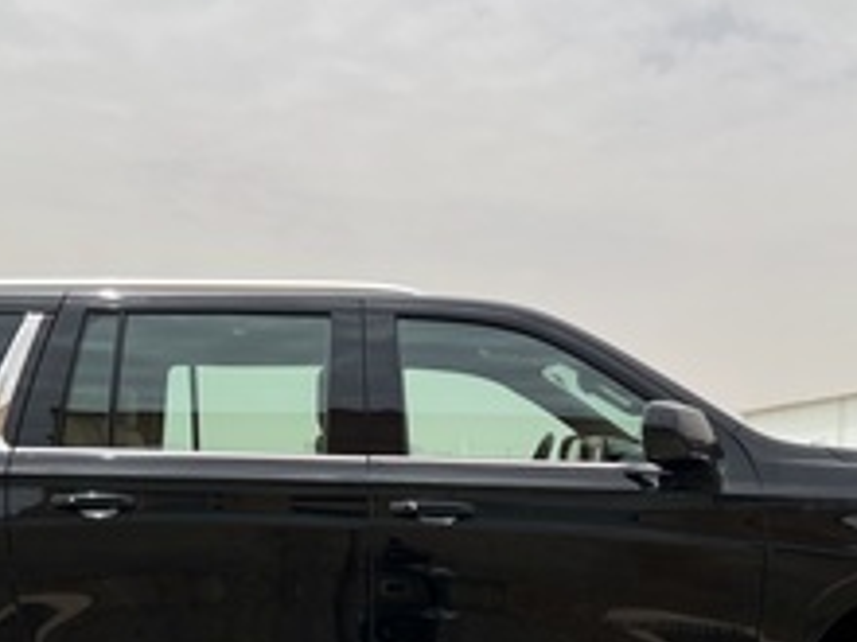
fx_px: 1337
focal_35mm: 54
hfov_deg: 35.4
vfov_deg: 26.5
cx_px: 345
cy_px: 523
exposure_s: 1/8000
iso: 50
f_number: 1.5
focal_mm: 5.7
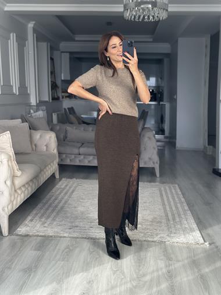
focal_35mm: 48
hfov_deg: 30.3
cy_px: 148
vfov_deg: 39.6
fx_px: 408
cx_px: 110
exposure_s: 1/121
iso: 100
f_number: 1.78
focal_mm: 6.86
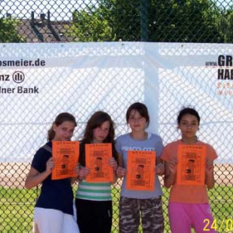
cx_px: 111
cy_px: 122
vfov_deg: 23.1
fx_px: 571
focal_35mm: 75
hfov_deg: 23.1
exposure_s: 1/1066
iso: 140
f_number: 3.2
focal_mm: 8.7
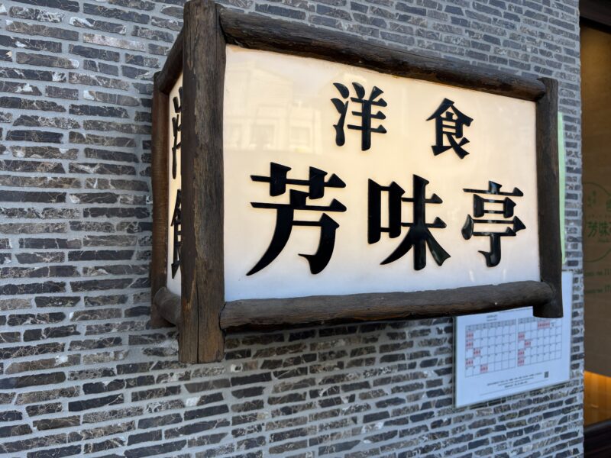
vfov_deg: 53.1
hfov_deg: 67.3
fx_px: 459
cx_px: 306
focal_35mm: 26
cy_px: 229
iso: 50
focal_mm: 5.96
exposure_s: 1/448
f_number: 1.6
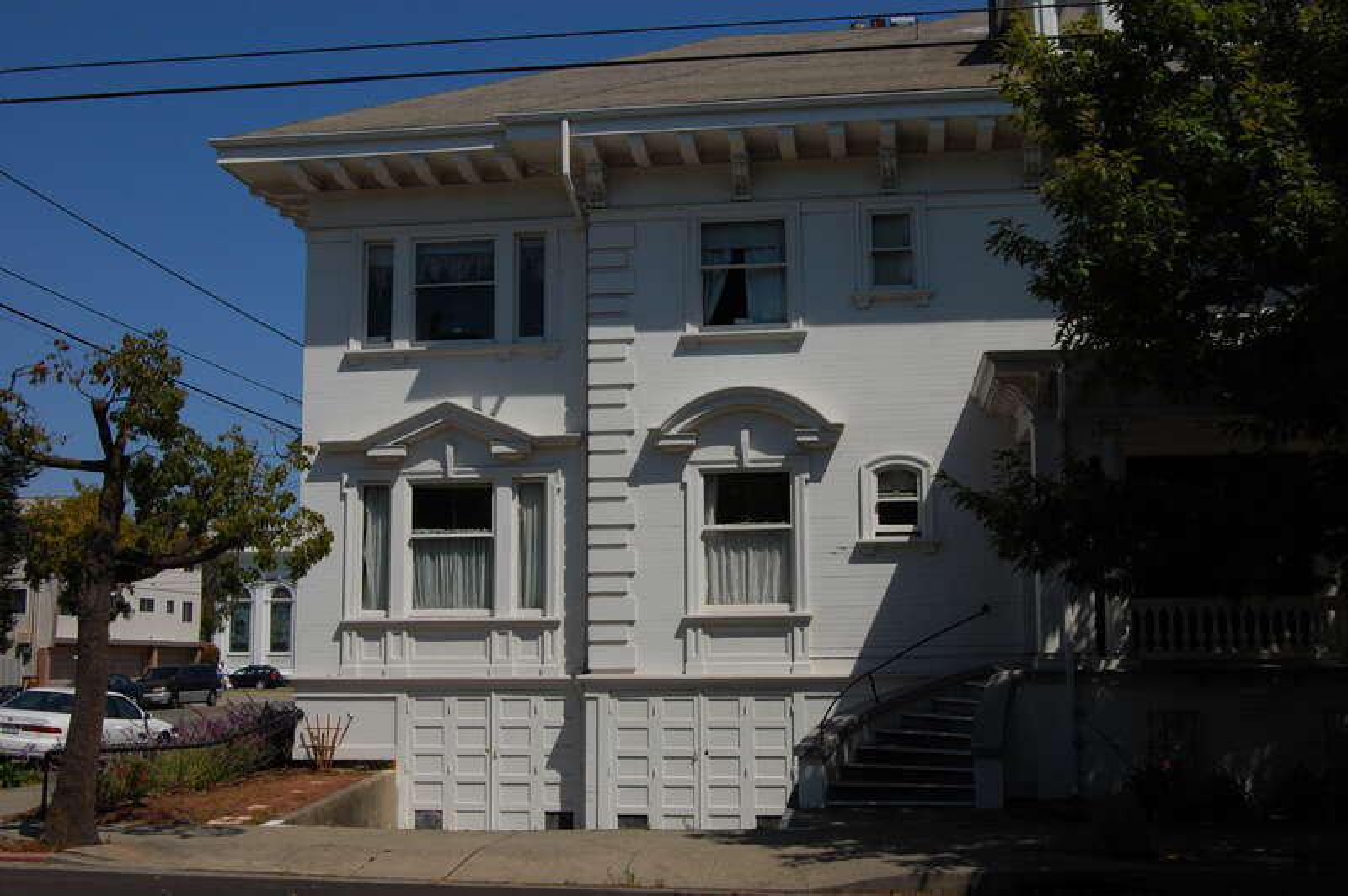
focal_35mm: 39
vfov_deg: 34.2
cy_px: 448
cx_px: 674
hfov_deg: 49.6
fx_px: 1459
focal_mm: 26
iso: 200
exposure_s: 1/320
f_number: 16
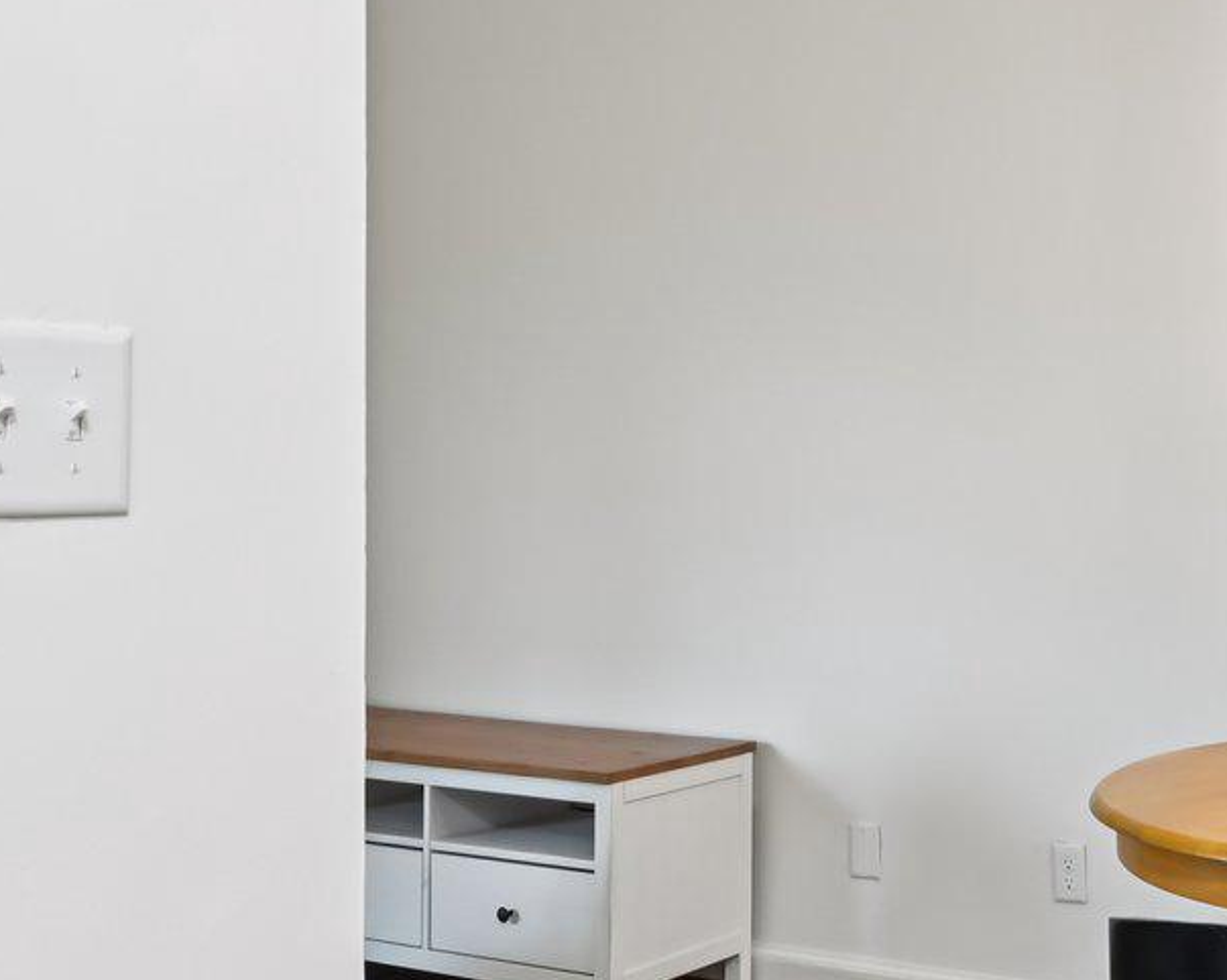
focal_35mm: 51
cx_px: 1176
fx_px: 1851
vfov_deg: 29.7
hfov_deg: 34.0
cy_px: 452
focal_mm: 16
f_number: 8
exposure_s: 1/8
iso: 400
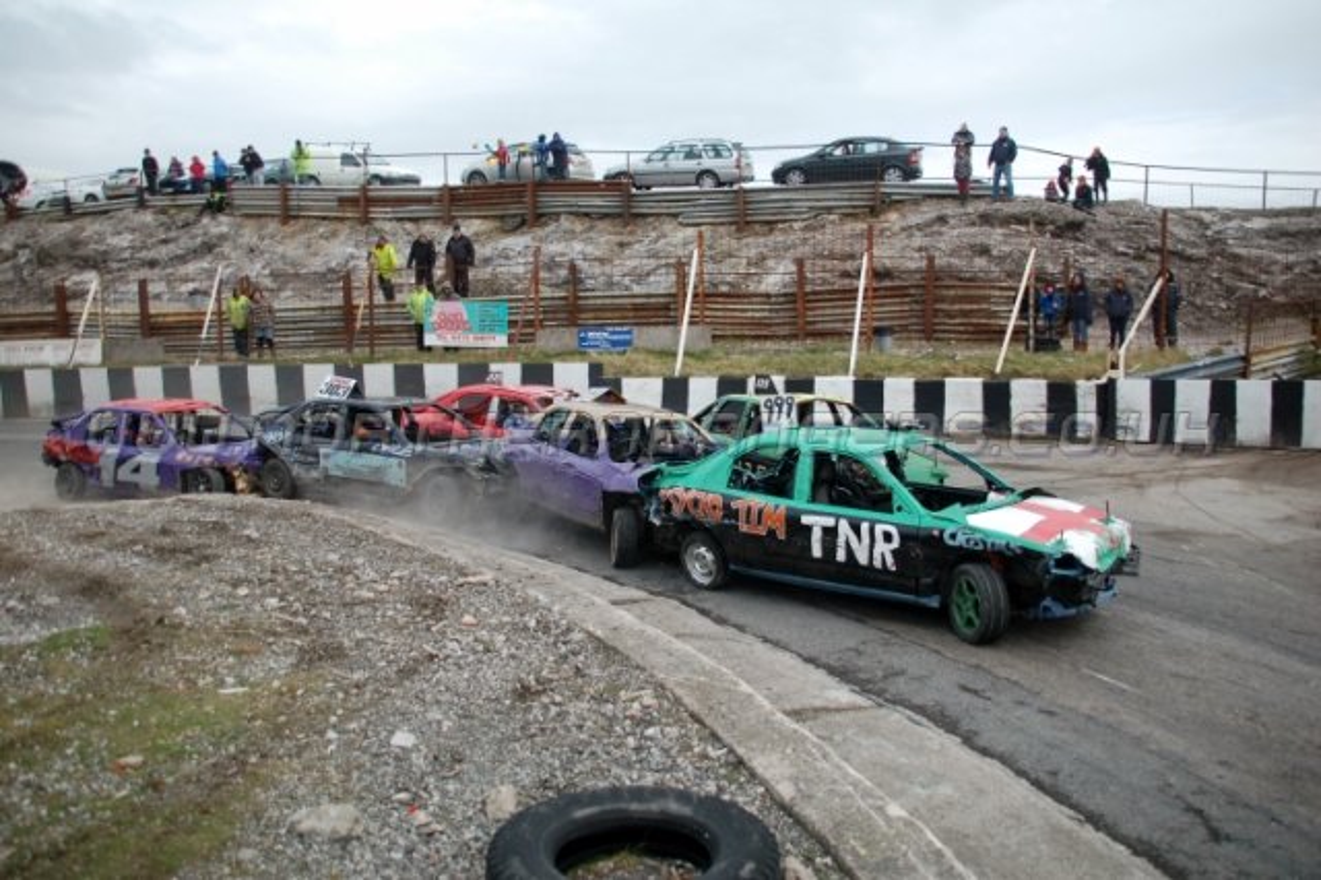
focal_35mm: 33
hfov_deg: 57.2
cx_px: 660
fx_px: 1210
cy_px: 440
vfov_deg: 39.9
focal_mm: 22
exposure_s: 1/800
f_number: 4
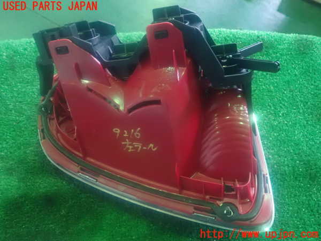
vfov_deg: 46.8
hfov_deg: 60.0
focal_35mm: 30
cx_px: 160
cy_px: 120
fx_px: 278
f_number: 2.3
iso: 1600
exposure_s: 1/25
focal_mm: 5.5
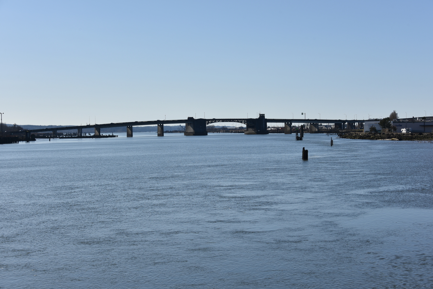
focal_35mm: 68
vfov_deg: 20.0
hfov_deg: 29.6
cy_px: 144
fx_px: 818
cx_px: 216
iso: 100
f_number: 10
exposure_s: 1/400
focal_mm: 68
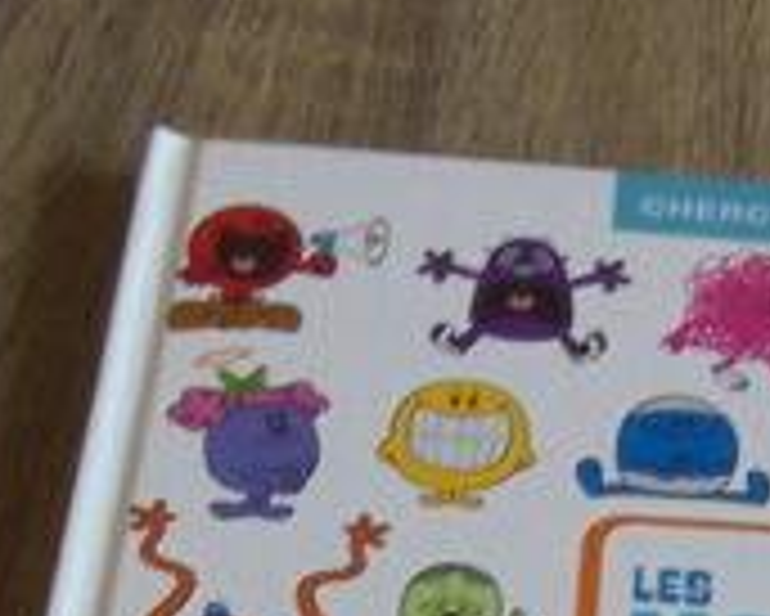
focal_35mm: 95
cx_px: 802
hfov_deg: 19.5
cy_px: 1362
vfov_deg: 13.2
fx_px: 2166
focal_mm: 4.6
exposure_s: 1/30
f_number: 3.5
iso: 160
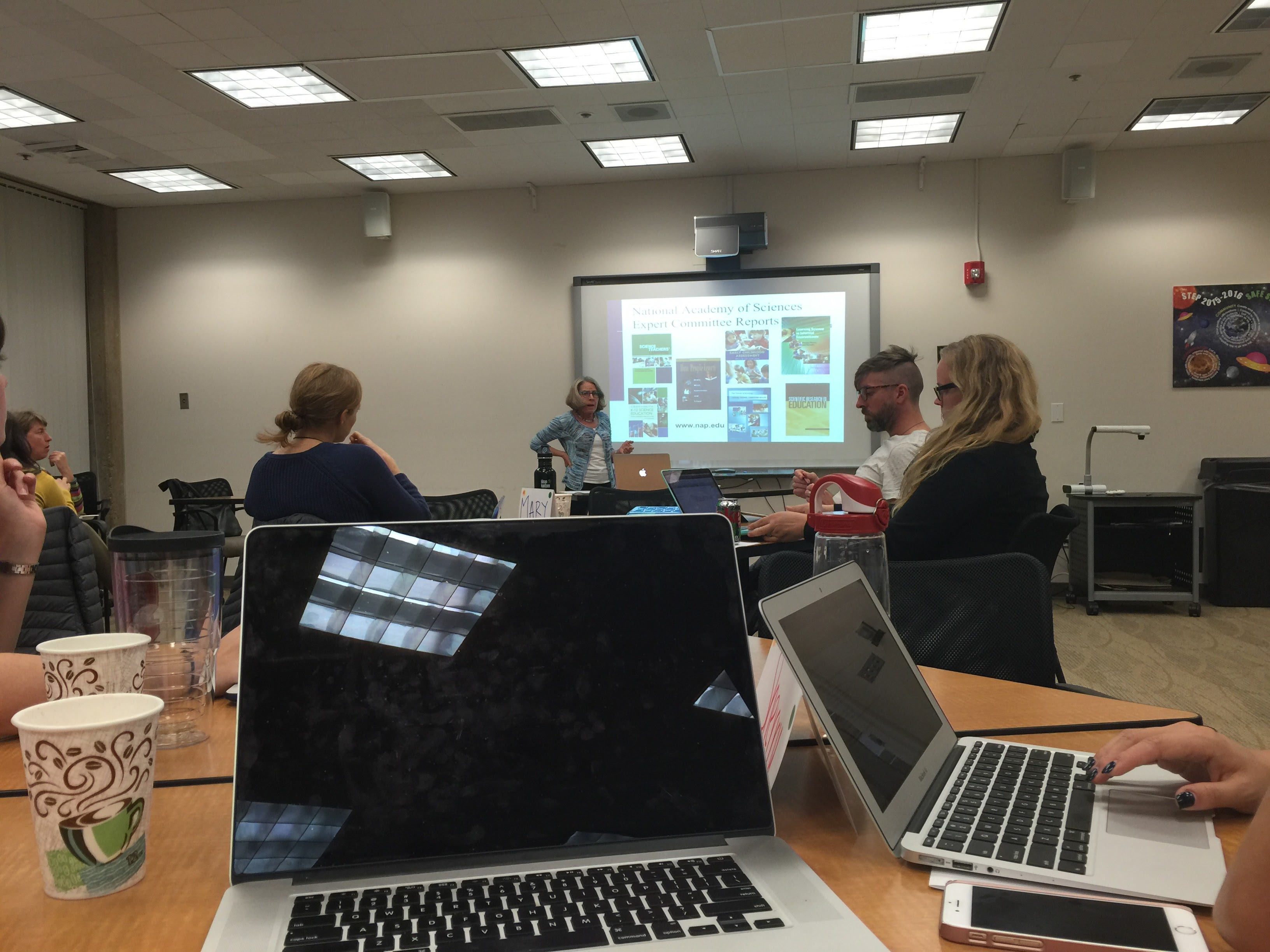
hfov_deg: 61.7
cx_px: 635
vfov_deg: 48.2
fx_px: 1064
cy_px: 476
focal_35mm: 29
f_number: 2.2
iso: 32
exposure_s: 1/15
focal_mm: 4.15
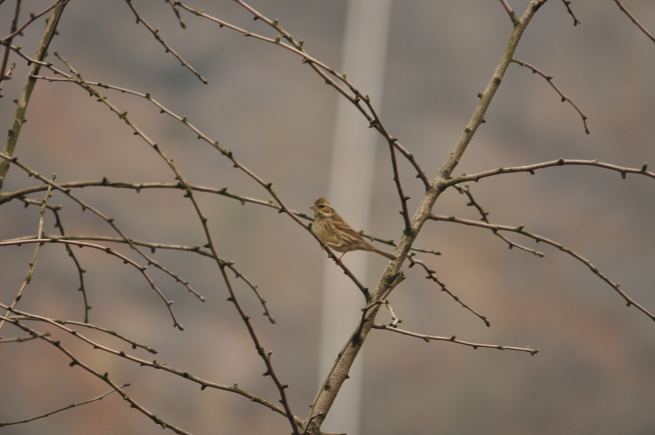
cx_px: 328
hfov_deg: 2.8
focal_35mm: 750
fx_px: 13628
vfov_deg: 1.8
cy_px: 218
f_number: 8
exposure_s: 1/160
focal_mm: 500
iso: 200
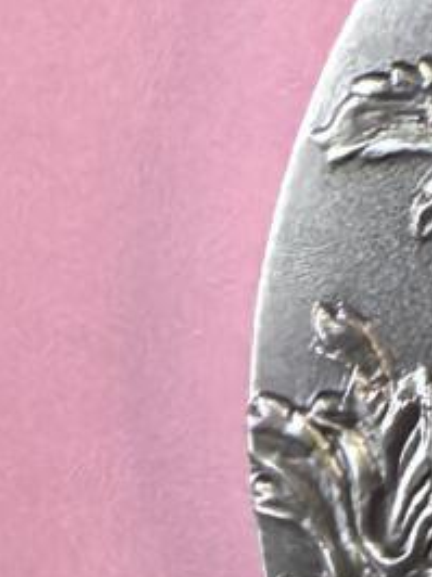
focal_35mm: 183
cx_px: 1220
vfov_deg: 10.1
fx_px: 3050
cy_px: -531
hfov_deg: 7.3
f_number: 2.2
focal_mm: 1.76
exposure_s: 1/50
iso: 160
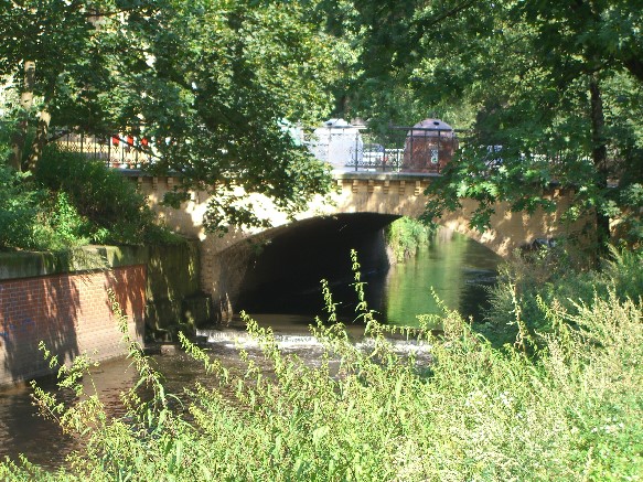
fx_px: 1764
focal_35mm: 95
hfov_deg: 20.7
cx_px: 322
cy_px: 241
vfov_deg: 15.6
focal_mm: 19.7
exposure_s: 1/100
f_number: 4.8
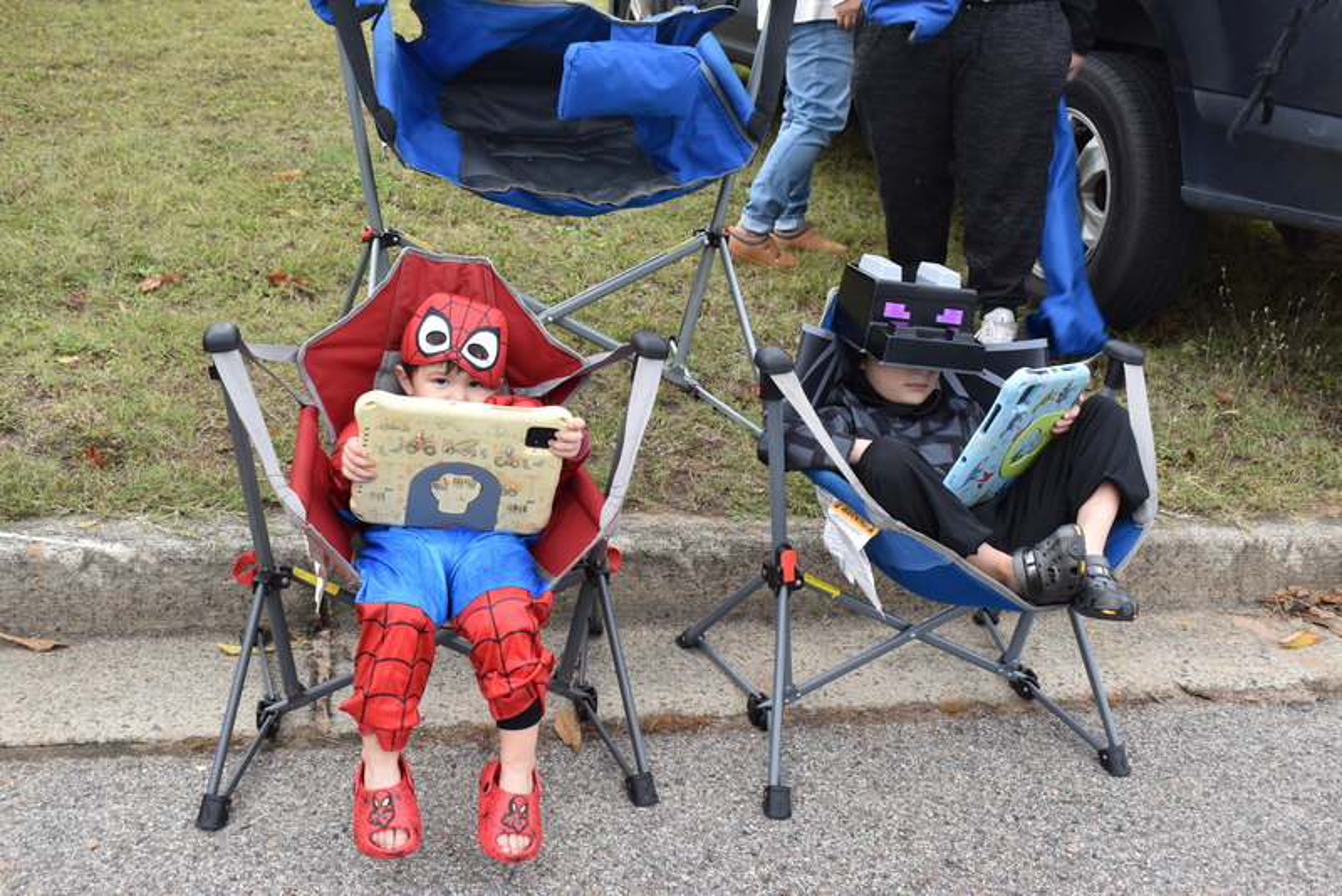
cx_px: 671
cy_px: 448
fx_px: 1342
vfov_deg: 36.9
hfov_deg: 53.1
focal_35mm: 36
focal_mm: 24
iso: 280
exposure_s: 1/40
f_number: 7.1
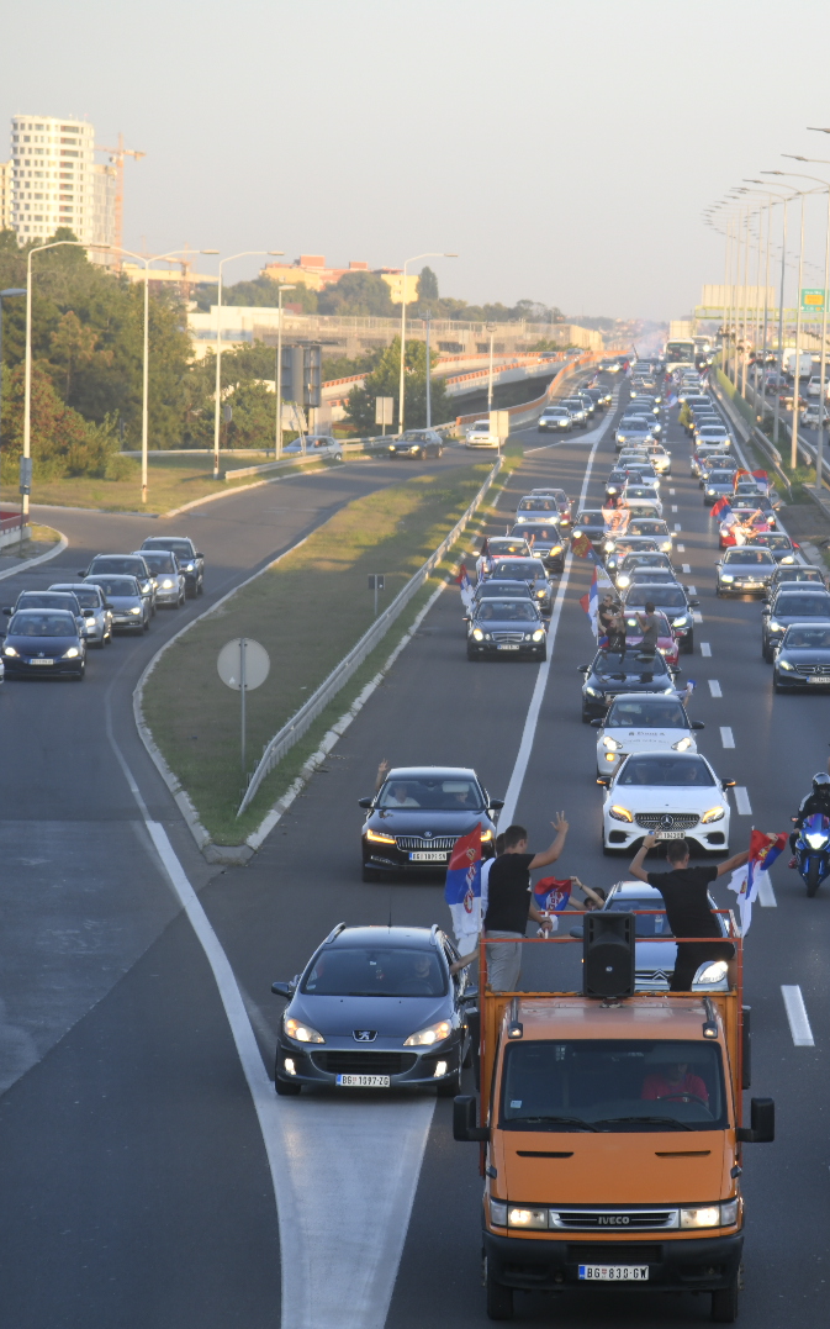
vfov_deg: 11.4
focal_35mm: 184
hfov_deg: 7.1
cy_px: 665
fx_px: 6660
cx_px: 686
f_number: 4
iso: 400
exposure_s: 1/500
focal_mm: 120
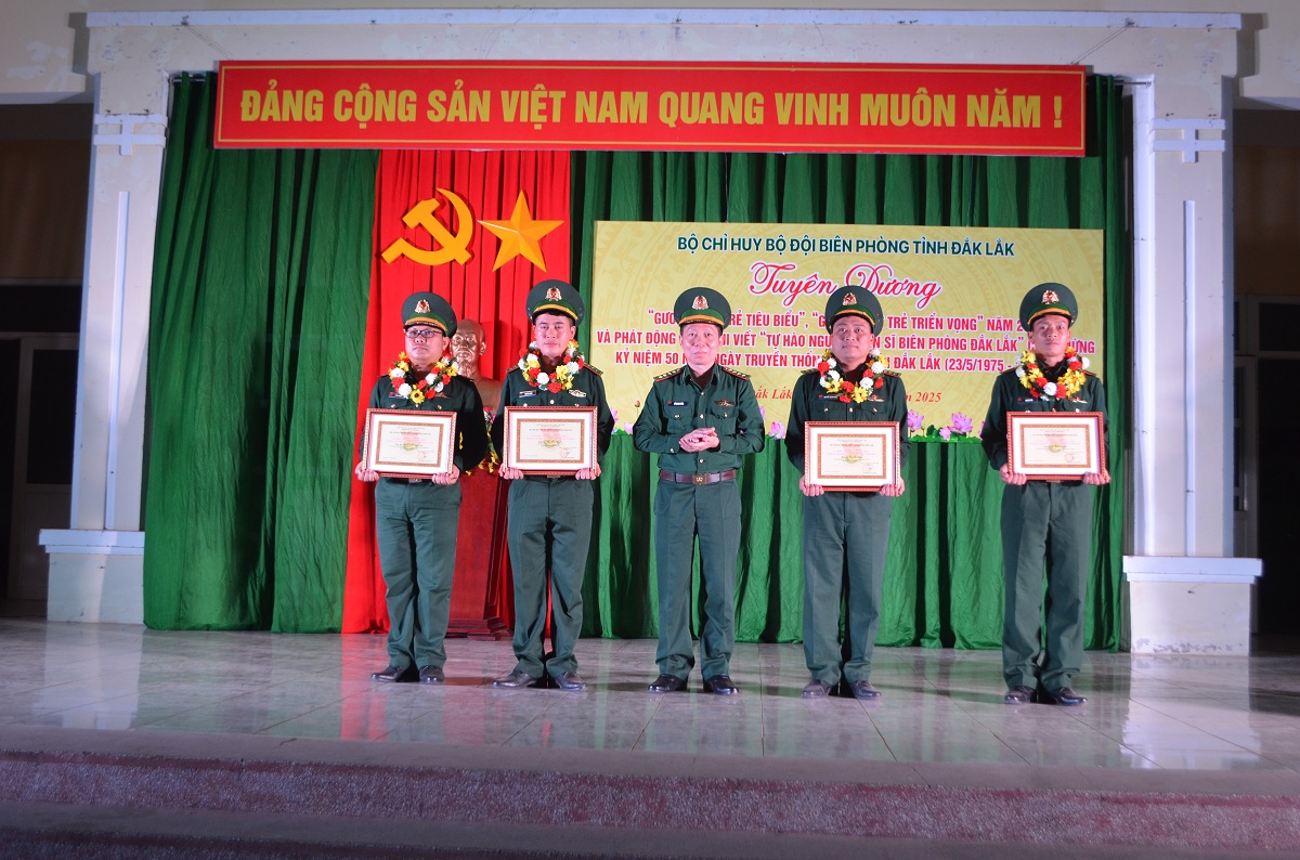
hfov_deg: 49.7
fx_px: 1405
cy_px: 430
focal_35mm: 39
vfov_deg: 34.0
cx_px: 650
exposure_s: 1/60
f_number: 4.2
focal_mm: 26
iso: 800
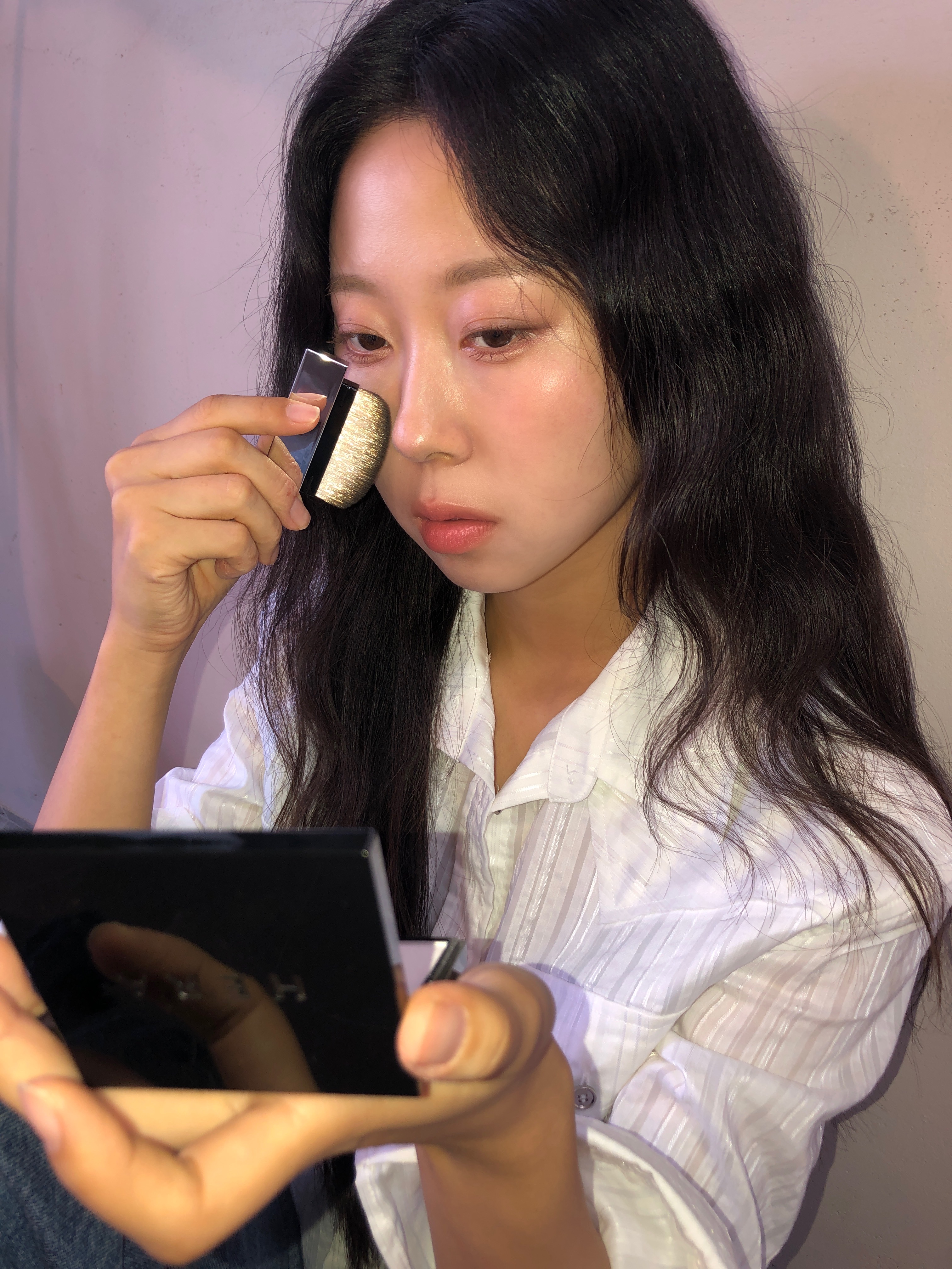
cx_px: 476
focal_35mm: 28
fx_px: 1027
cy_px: 634
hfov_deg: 49.7
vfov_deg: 63.4
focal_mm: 3.99
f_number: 1.8
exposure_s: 1/19
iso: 20
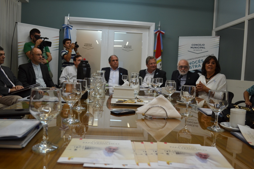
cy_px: 84
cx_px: 127
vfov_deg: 47.9
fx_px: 191
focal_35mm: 27
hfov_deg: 67.4
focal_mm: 18
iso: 450
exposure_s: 1/60
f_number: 3.5
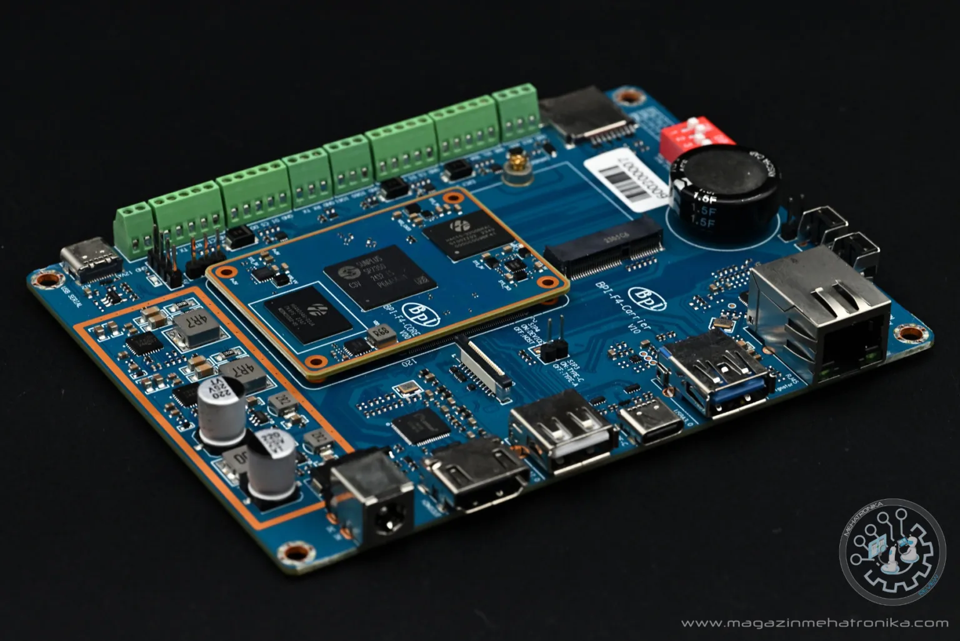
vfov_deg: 13.1
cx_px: 480
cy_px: 320
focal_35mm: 105
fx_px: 2801
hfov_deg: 19.4
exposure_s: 1/30
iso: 800
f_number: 11
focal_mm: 105
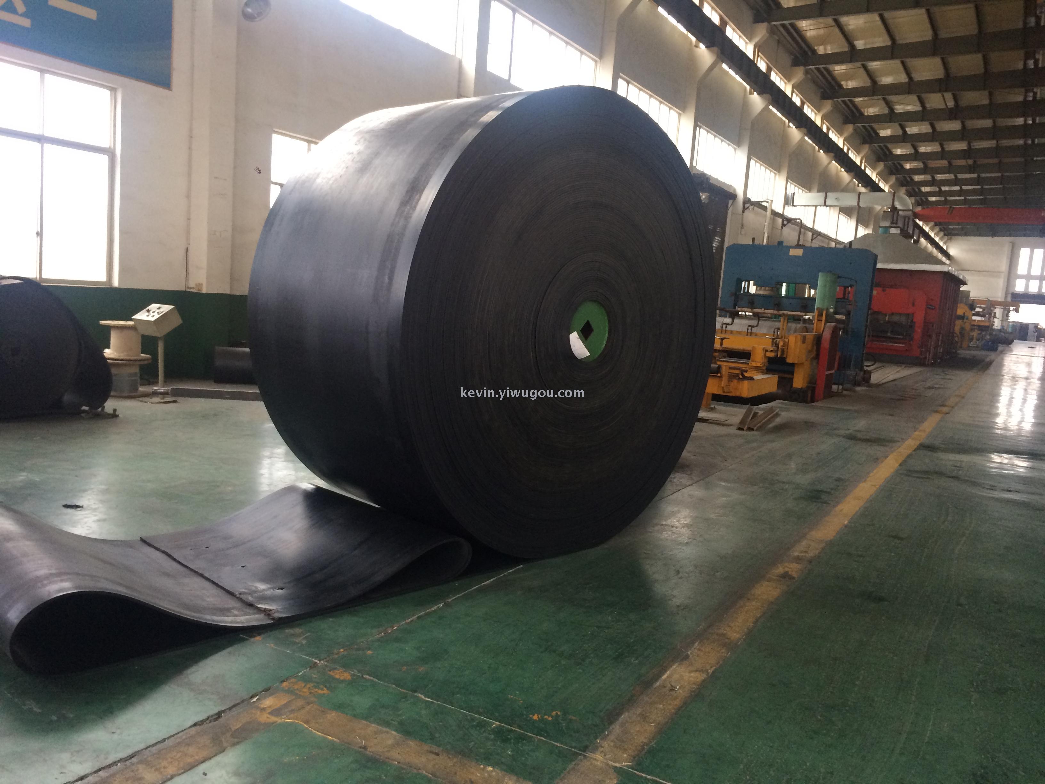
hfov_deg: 60.0
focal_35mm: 30
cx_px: 522
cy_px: 392
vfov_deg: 46.8
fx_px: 906
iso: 64
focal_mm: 4.12
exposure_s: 1/30
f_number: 2.2
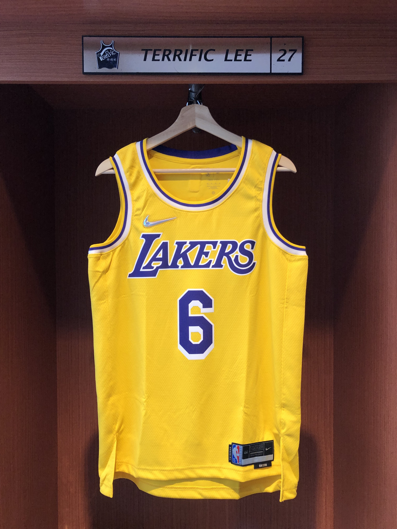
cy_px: 264
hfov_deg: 49.7
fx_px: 428
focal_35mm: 28
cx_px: 198
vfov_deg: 63.4
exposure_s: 1/40
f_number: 1.8
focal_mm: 3.99
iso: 25
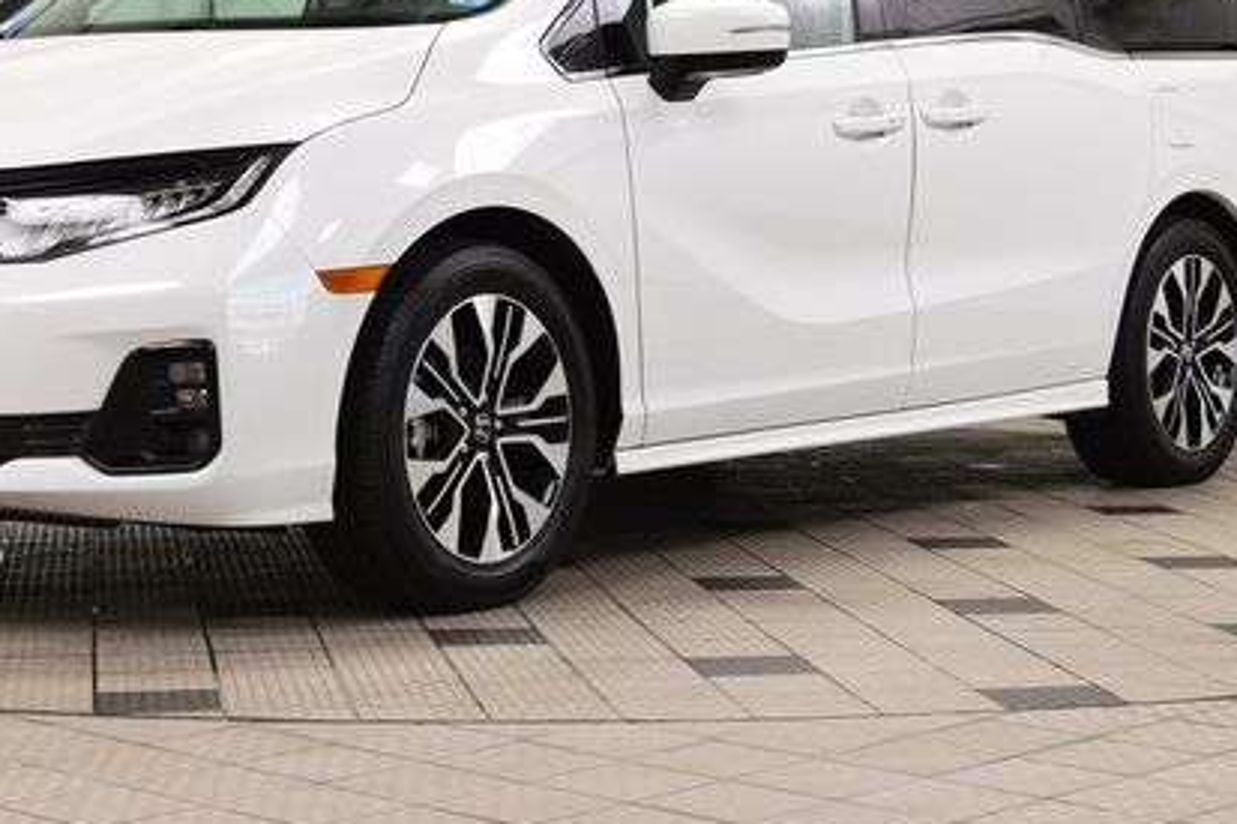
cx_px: 476
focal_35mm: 93
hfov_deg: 21.9
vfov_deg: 14.7
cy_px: 235
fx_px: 3194
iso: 720
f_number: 7.1
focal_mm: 40
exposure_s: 1/30
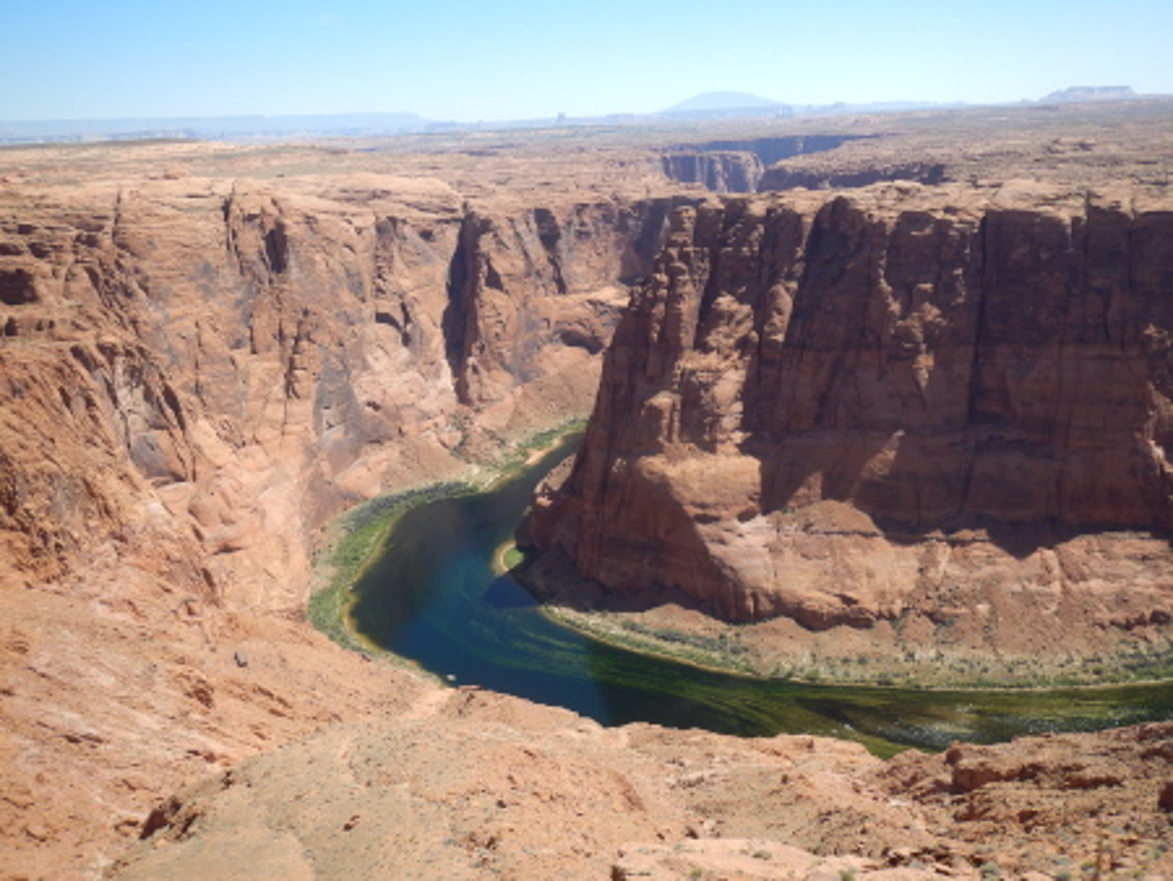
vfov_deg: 49.8
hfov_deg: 63.4
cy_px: 440
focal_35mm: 28
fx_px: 949
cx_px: 586
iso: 125
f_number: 3.9
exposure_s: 1/800
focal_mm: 5
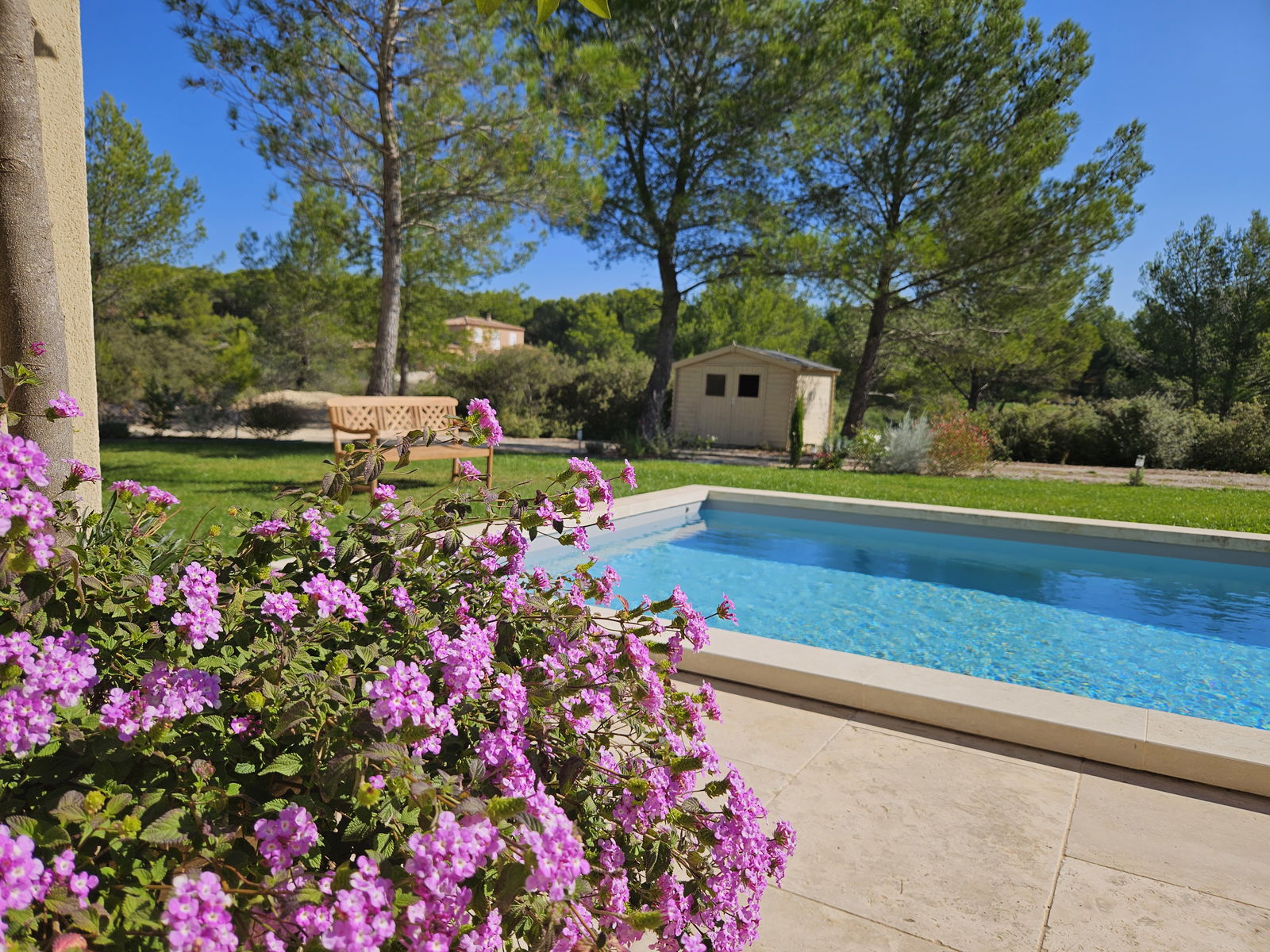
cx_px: 635
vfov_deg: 58.9
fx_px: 844
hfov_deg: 73.9
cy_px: 476
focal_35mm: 23
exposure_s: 1/2391
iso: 25
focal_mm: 5.4
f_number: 1.8
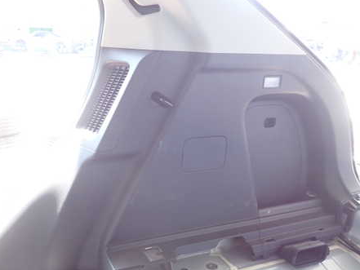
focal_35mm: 34
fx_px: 354
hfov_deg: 53.8
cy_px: 148
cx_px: 162
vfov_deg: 41.8
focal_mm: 4.5
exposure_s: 1/40
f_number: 2
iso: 200
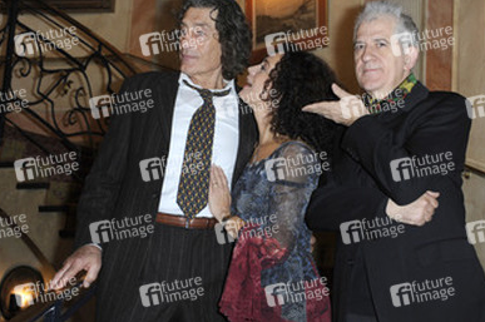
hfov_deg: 35.7
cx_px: 264
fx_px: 753
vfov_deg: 24.1
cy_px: 135
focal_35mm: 56
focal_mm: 48
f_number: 5.6
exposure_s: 1/160
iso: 1000
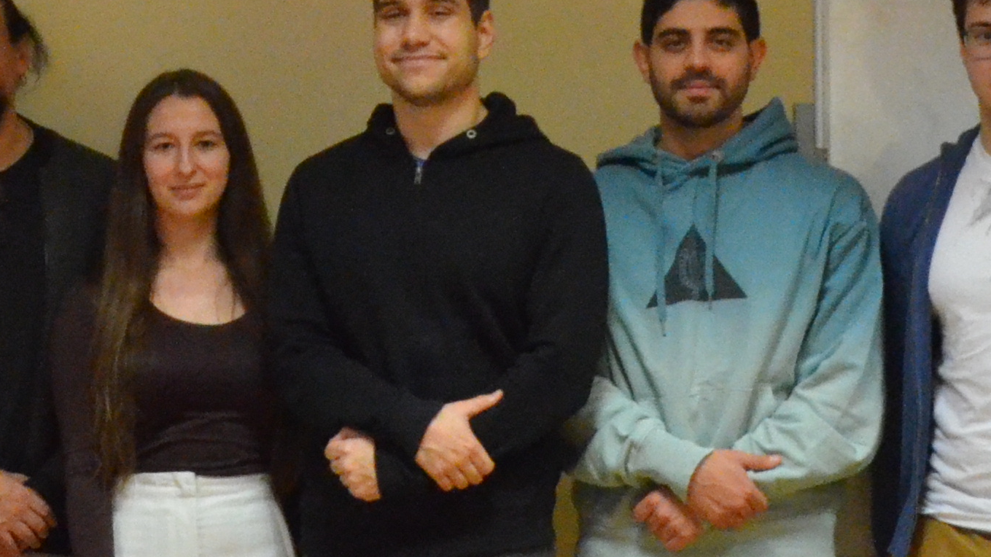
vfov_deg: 6.7
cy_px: 142
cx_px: 39
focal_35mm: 182
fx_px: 4782
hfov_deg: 11.7
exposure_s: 1/125
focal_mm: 32
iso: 5000
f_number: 5.6
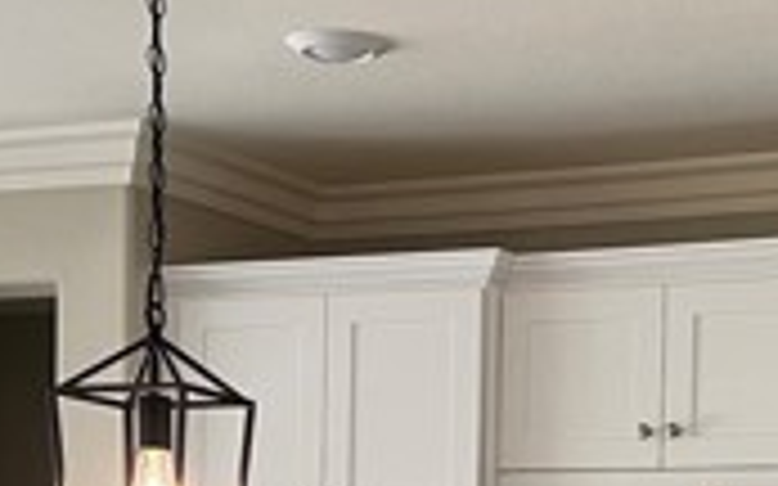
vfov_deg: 12.4
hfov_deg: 20.2
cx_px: 603
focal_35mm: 102
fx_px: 2162
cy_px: 662
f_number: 1.5
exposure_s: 1/60
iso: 200
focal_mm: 5.7
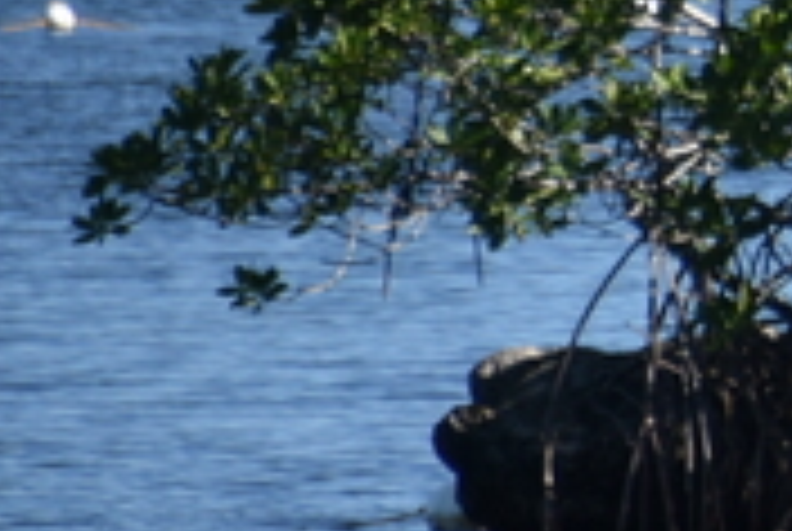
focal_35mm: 2180
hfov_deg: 0.9
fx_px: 48040
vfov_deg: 0.6
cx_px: 2128
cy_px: -364
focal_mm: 300
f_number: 5.6
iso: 160
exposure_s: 1/640
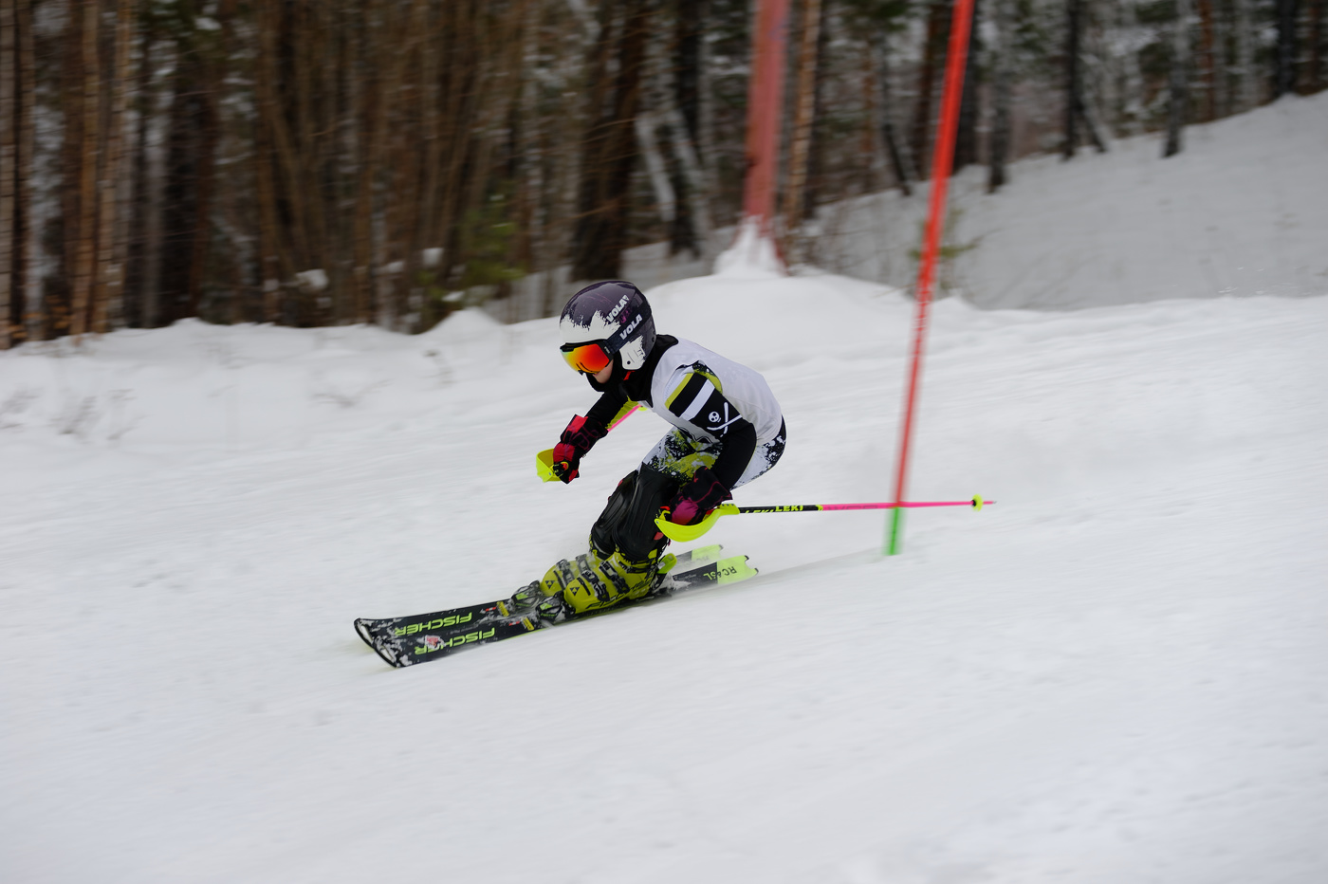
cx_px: 664
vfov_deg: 14.8
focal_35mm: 92
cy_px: 442
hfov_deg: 22.2
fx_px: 3392
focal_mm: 92
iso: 250
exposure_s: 1/200
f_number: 4.2
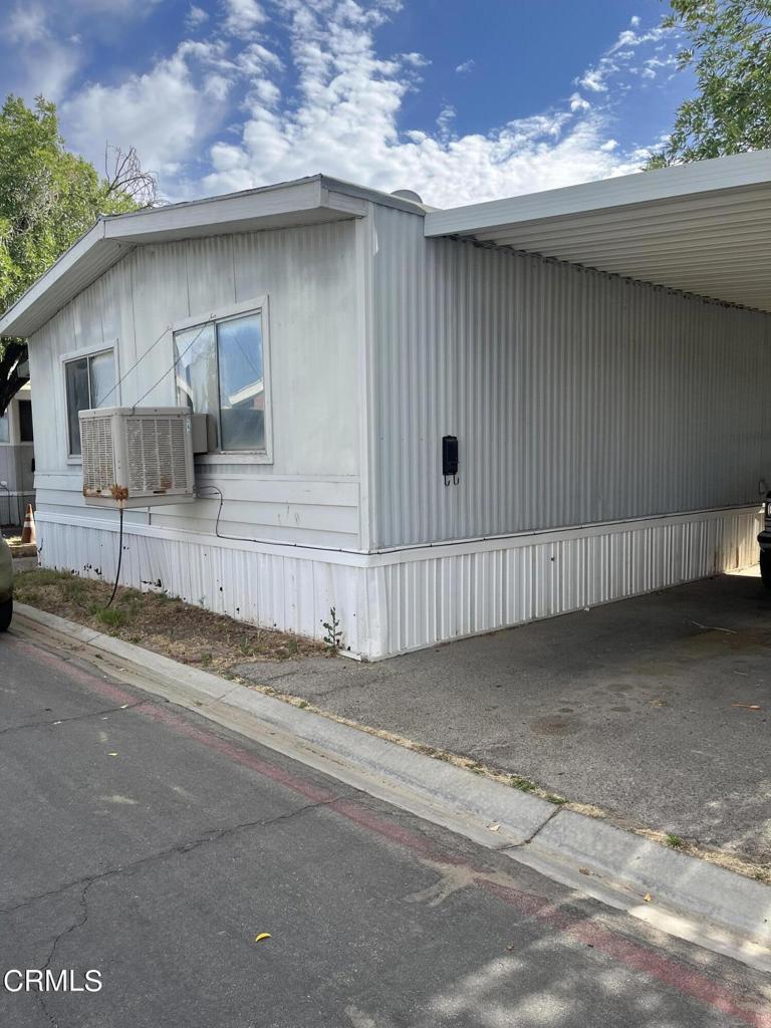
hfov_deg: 53.1
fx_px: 772
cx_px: 386
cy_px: 514
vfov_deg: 67.3
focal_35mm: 26
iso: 50
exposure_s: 1/2268
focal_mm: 5.1
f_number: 1.6
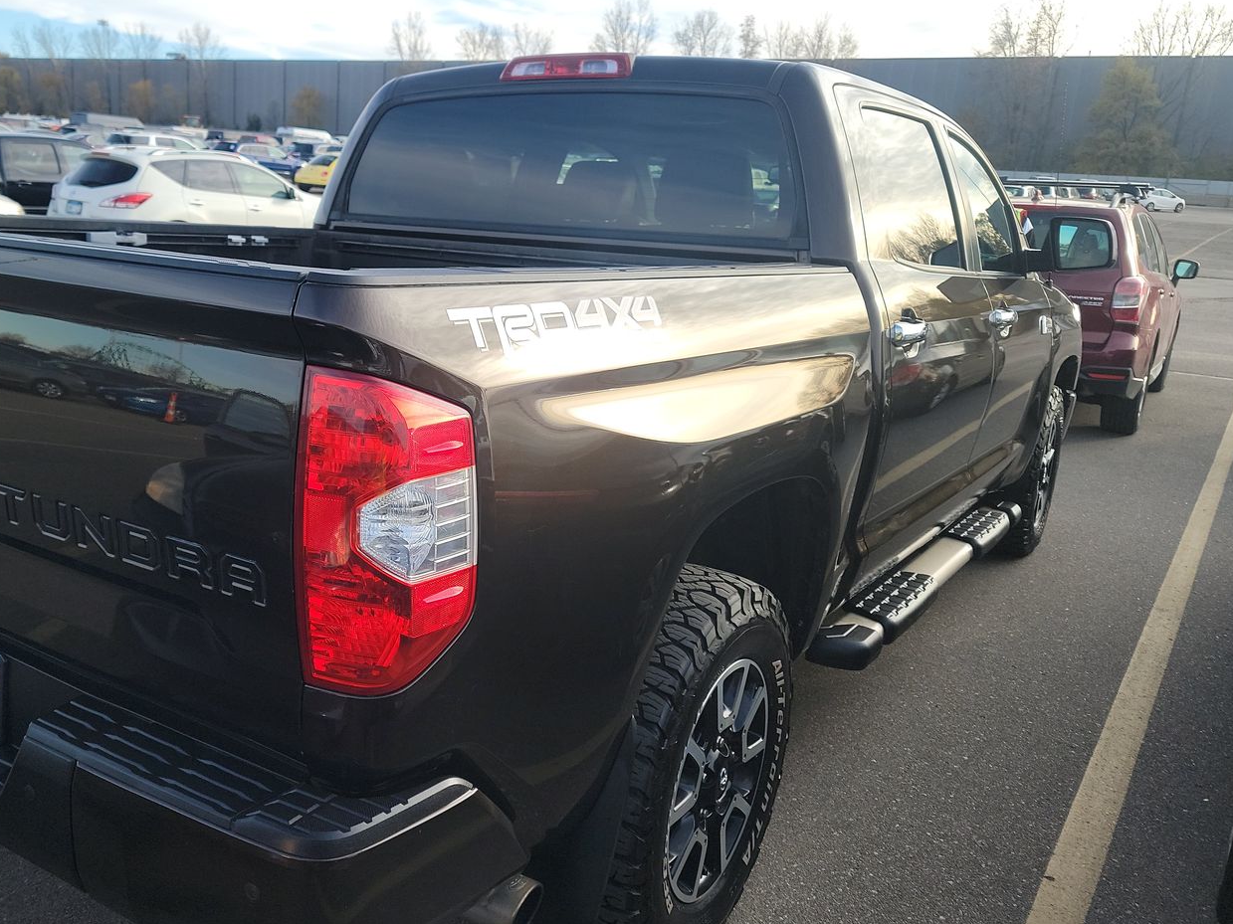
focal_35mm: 31
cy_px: 449
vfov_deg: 45.4
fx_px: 1104
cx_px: 463
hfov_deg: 57.6
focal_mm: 6.7
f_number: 1.8
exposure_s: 1/274
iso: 50
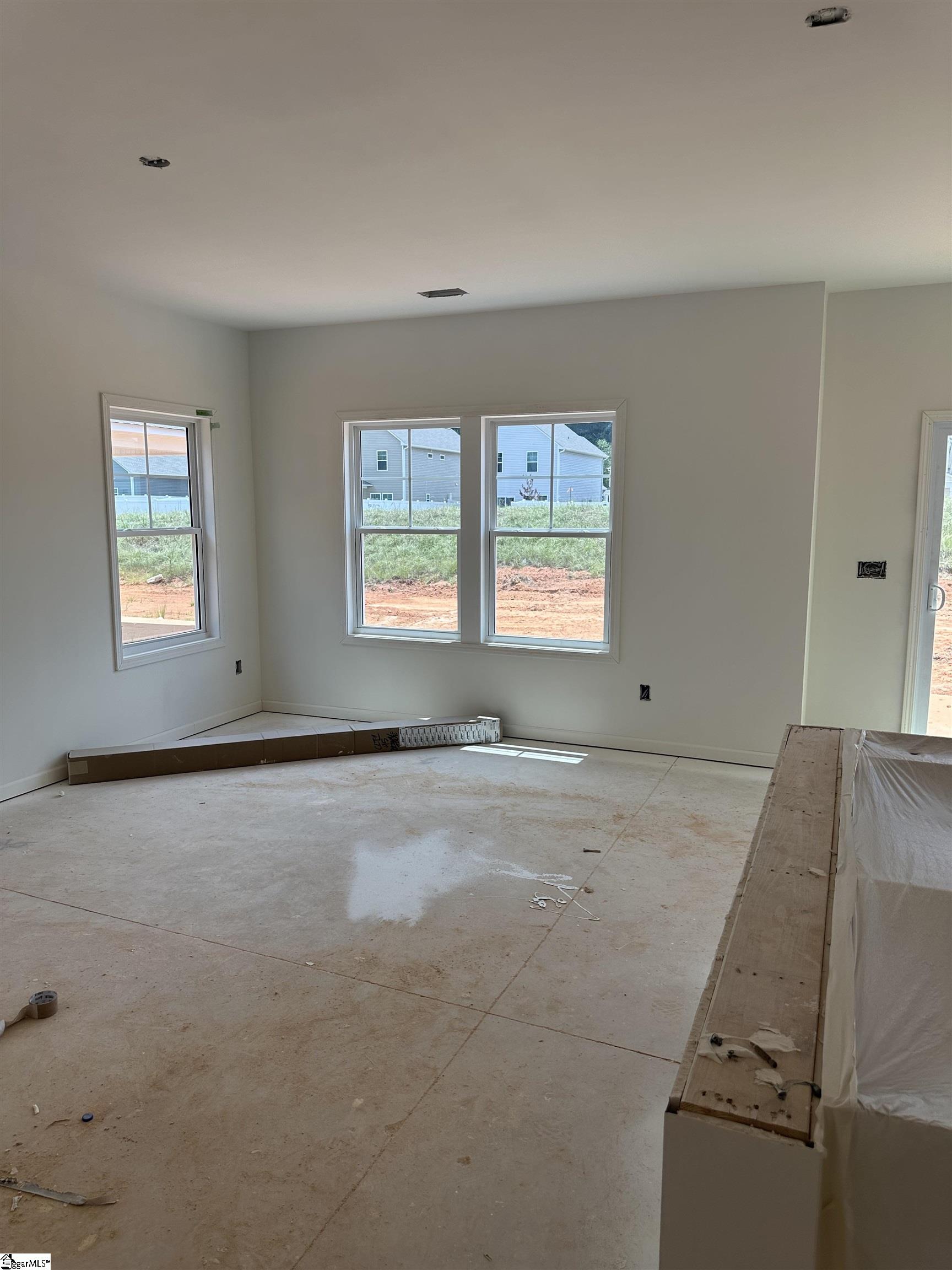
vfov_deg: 71.6
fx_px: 880
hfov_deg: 56.8
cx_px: 476
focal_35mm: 24
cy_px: 635
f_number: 1.78
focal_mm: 6.86
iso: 80
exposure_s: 1/1050
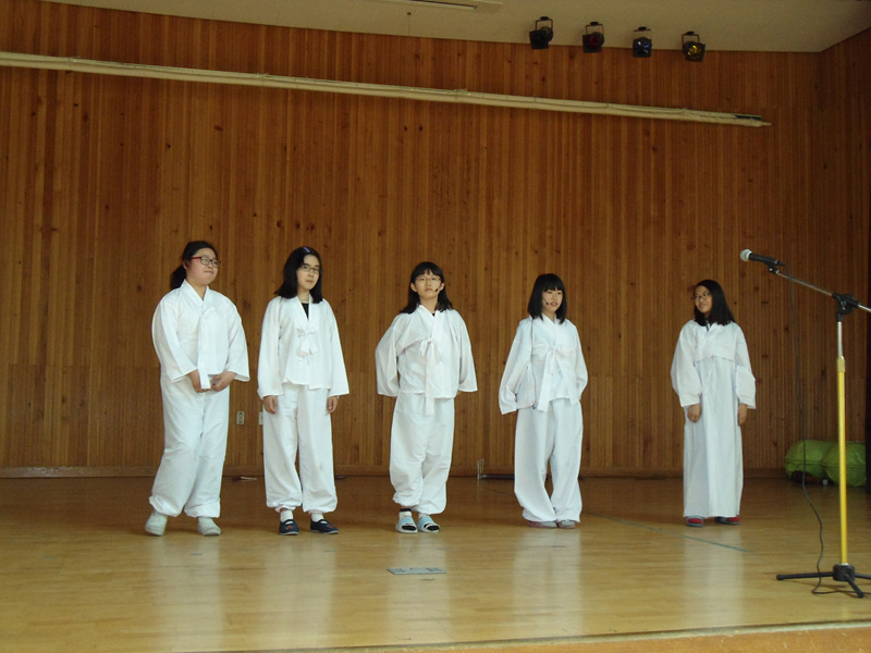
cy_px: 326
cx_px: 436
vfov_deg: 32.9
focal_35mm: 44
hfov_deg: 42.9
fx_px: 1107
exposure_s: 1/50
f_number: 3.5
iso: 400
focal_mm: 7.9
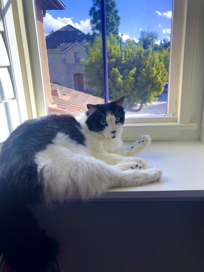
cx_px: 102
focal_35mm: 28
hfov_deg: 49.7
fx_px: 220
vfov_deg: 63.4
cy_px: 136
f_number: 1.8
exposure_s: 1/136
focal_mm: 3.99
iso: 20
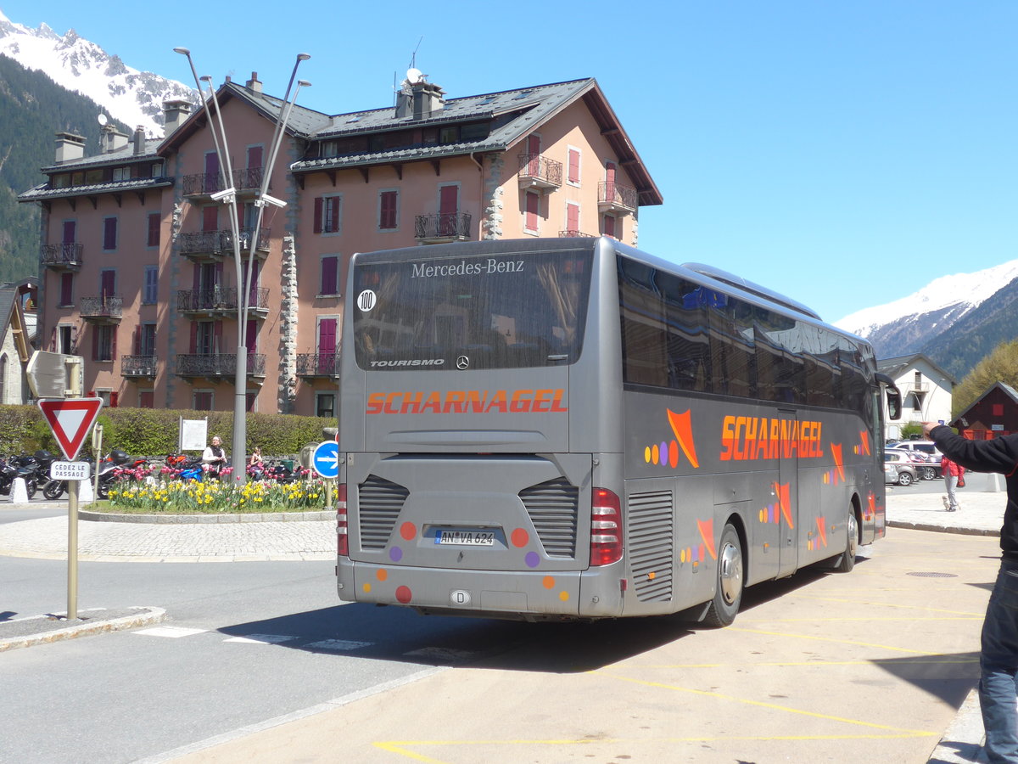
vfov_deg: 31.5
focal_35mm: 46
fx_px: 1353
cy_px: 382
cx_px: 509
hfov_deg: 41.2
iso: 80
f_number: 3
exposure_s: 1/1000
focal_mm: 9.5
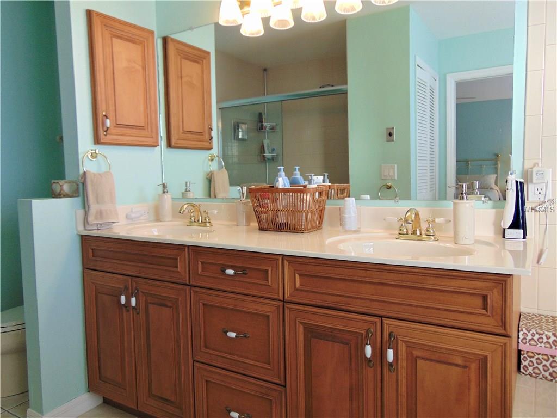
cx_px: 278
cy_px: 209
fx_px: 402
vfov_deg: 54.9
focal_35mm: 25
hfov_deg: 69.4
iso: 80
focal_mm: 4.5
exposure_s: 1/60
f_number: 3
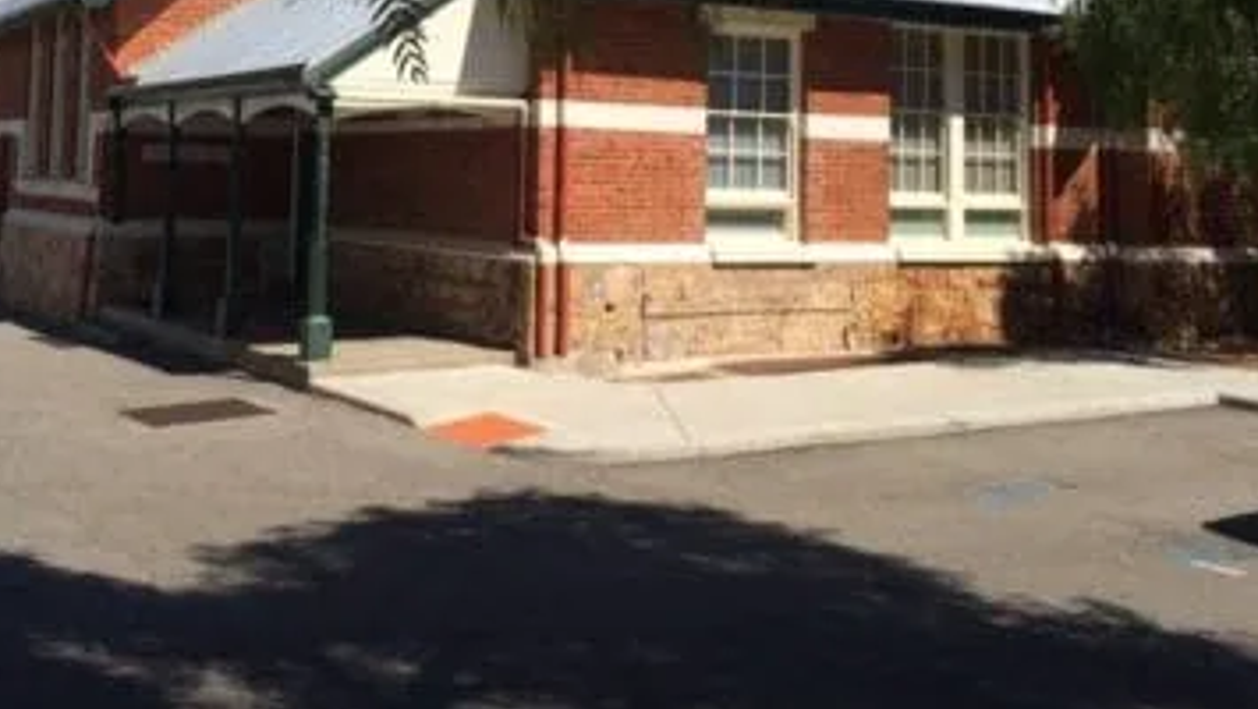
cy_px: 55
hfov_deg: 44.3
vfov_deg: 25.1
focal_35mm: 46
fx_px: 1535
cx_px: 489
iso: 40
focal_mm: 4.12
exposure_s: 1/3165
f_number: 2.2
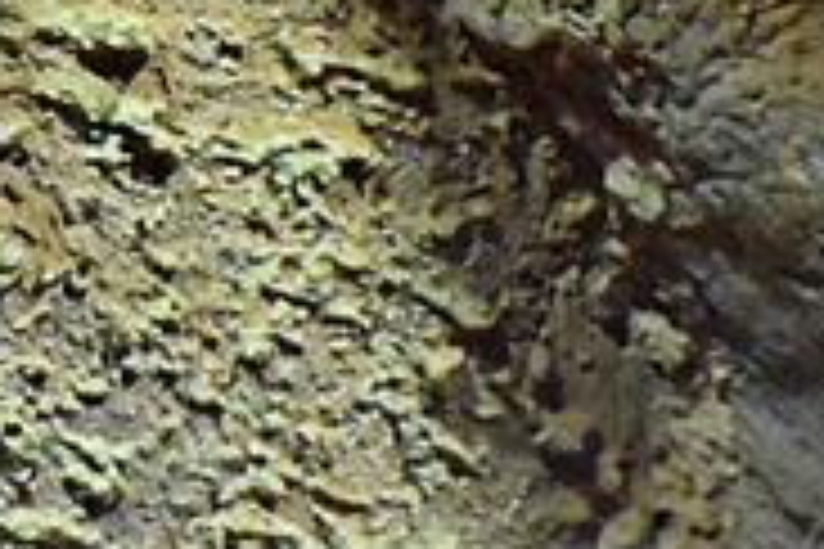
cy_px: -785
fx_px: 15380
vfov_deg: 2.0
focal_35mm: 672
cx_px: -1378
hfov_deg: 3.0
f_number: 5.3
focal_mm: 80
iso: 7200
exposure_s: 1/125
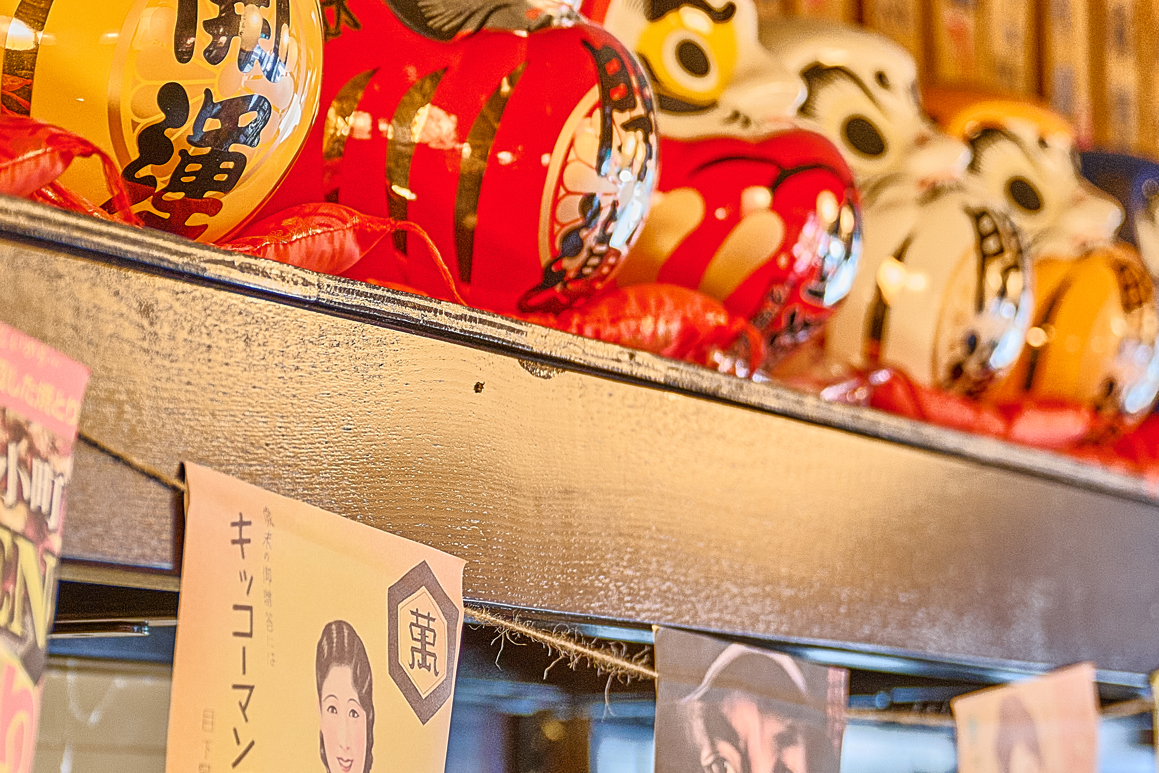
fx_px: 4443
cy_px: 401
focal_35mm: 138
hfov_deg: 14.8
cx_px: 241
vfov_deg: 9.9
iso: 2000
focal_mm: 55
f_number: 2.8
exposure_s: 1/100
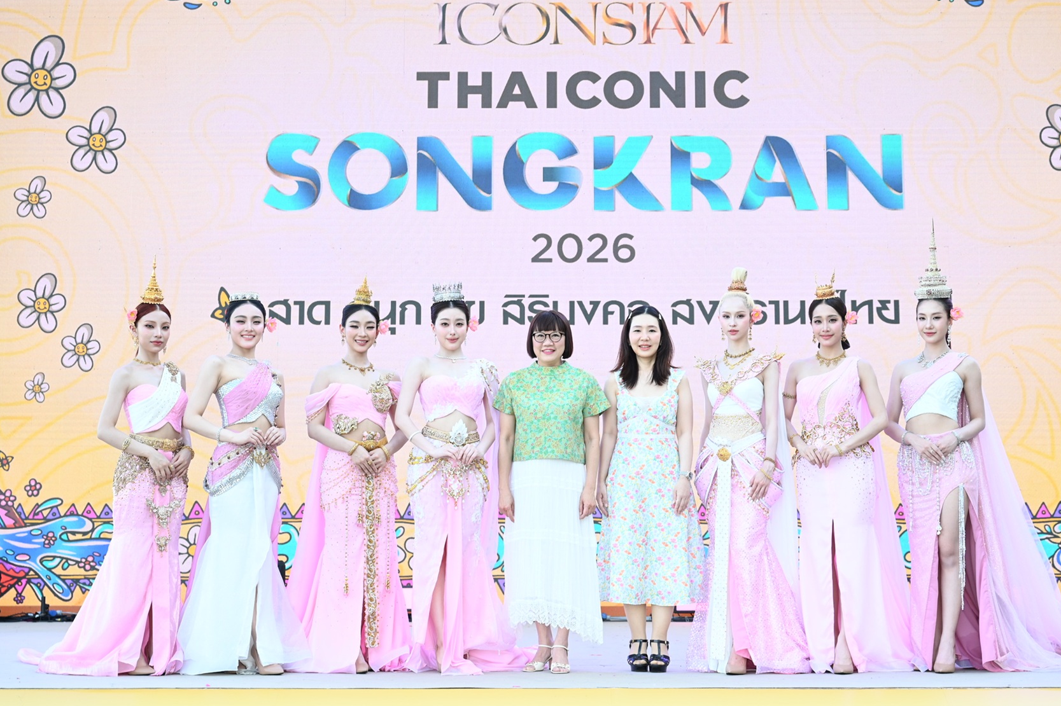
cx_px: 558
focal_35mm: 54
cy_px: 350
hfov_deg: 36.9
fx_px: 1591
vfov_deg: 25.0
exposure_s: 1/200
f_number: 5.6
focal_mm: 50
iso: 500
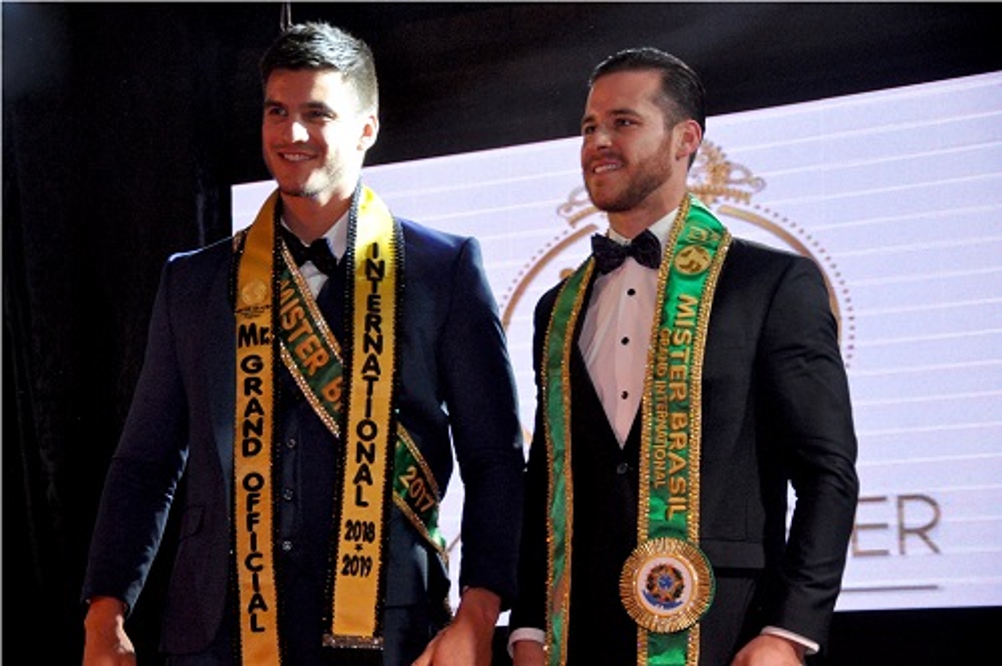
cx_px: 501
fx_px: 3544
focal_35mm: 128
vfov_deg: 10.7
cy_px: 333
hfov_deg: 16.1
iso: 2000
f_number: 6.3
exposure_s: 1/125
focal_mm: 85
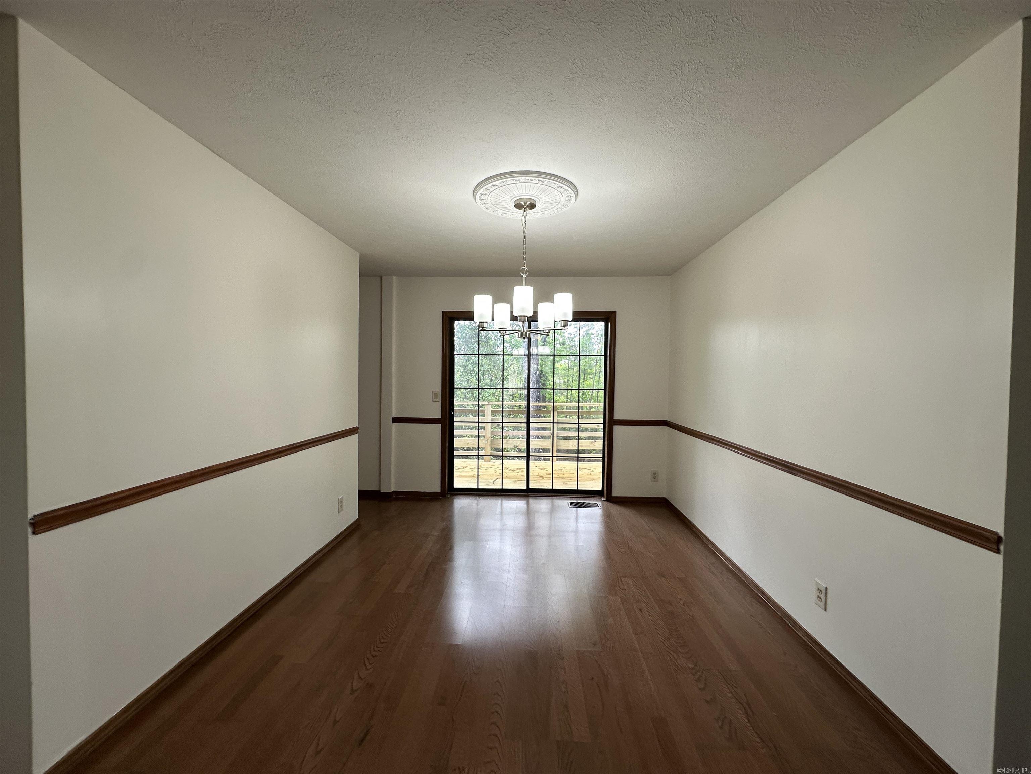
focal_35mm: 14
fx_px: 417
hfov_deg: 102.1
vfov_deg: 85.7
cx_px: 516
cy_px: 387
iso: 100
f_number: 2.2
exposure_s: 1/120
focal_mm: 2.22
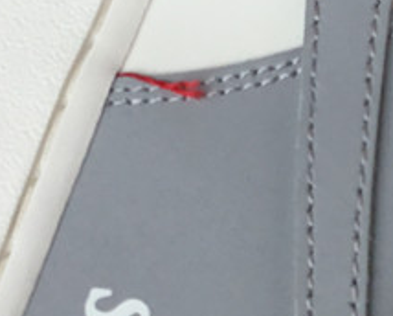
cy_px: 126
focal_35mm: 127
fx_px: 1480
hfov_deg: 15.0
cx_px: 351
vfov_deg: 12.2
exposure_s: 1/506
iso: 25
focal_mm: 3.3
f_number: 2.4
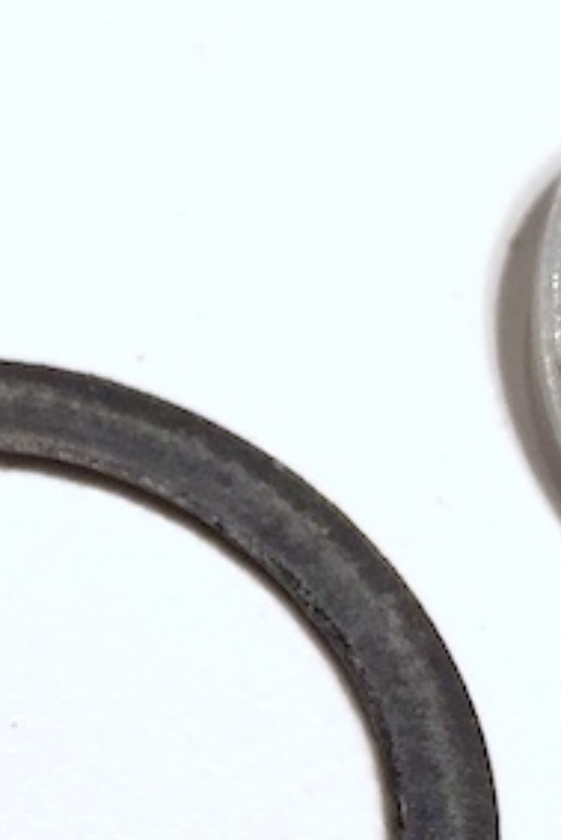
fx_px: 2988
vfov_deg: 15.7
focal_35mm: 128
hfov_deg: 10.0
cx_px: -543
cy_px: 834
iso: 50
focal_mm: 4.15
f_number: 2.2
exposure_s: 1/120
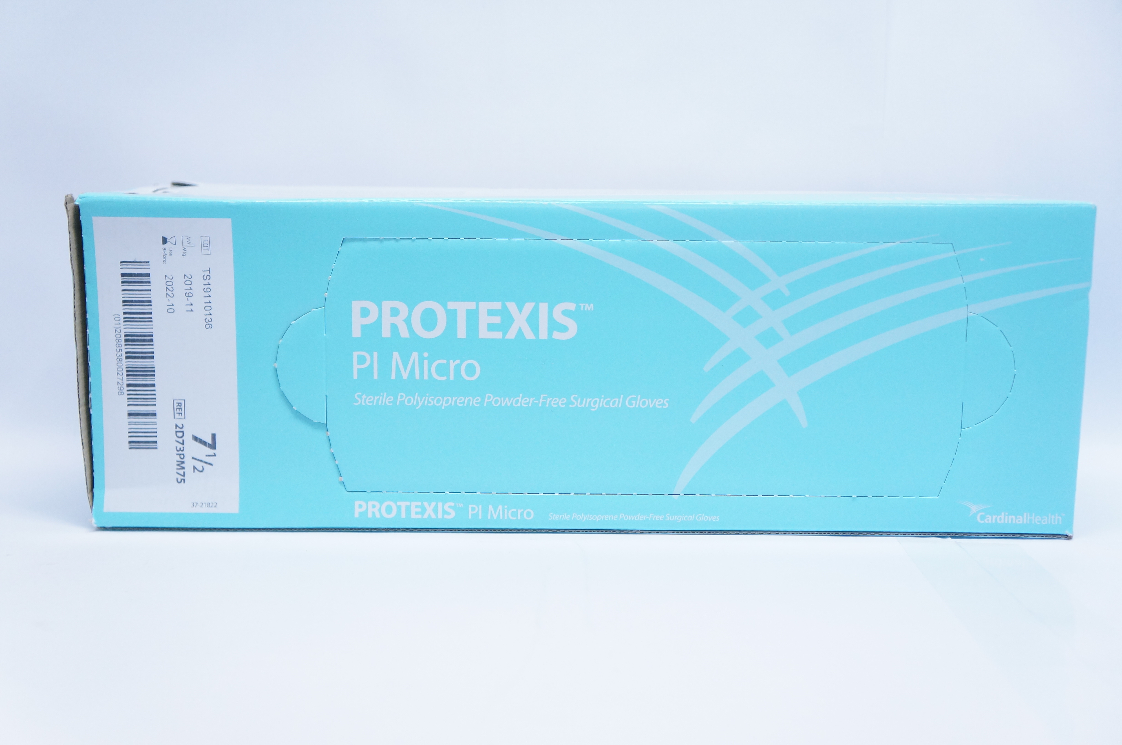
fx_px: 1401
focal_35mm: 45
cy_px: 372
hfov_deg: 43.6
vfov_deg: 29.8
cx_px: 561
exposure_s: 1/200
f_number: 4
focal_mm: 30
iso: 1600
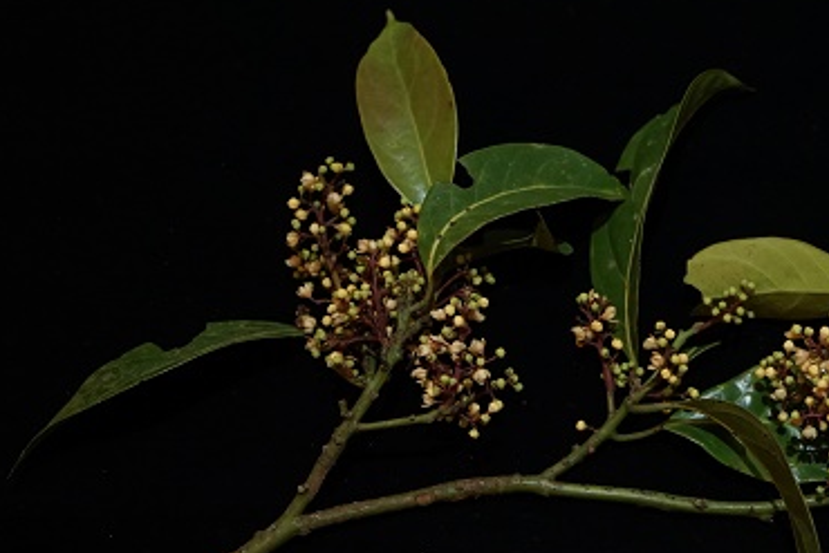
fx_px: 1866
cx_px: 625
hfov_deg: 24.8
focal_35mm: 81
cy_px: 378
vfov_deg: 16.8
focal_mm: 50
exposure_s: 1/60
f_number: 4
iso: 2000
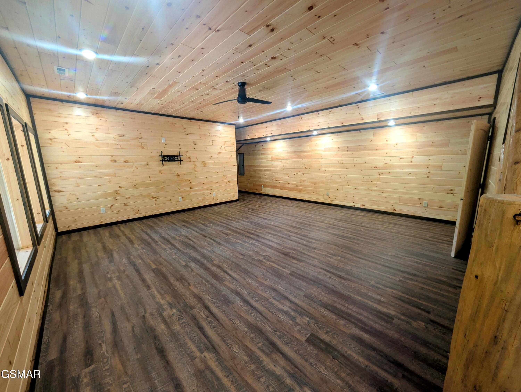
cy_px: 196
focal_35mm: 12
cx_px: 260
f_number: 1.7
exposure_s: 1/20
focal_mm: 2.02
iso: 53
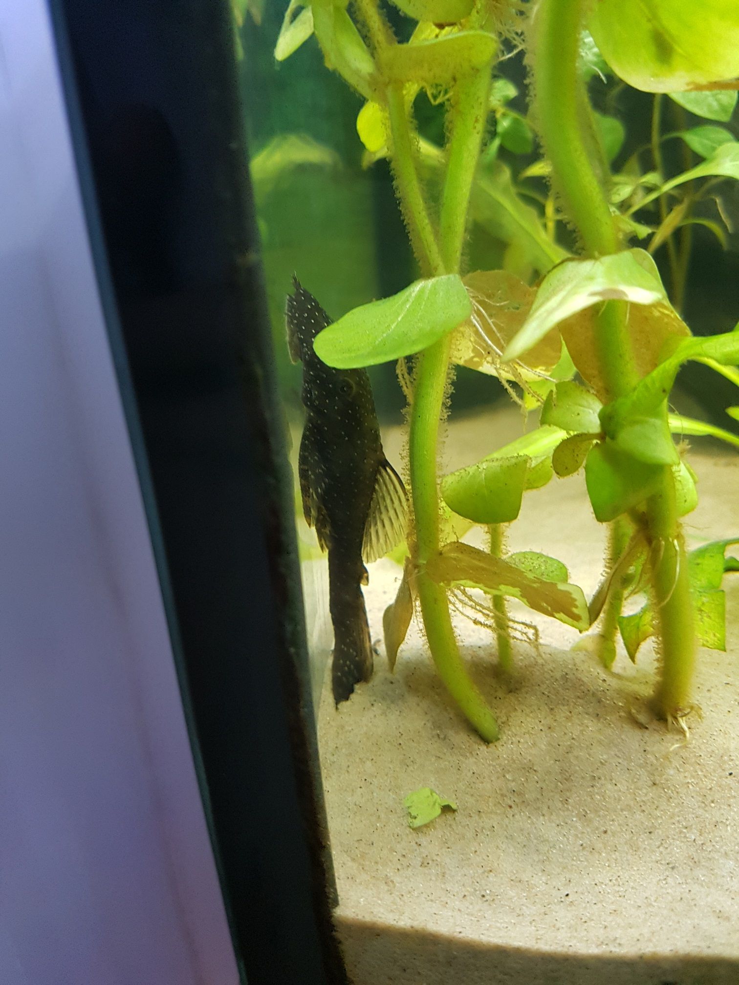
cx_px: 370
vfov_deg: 67.3
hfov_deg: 53.1
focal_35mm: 26
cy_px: 492
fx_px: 740
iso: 200
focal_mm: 4.2
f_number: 1.7
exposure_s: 1/25
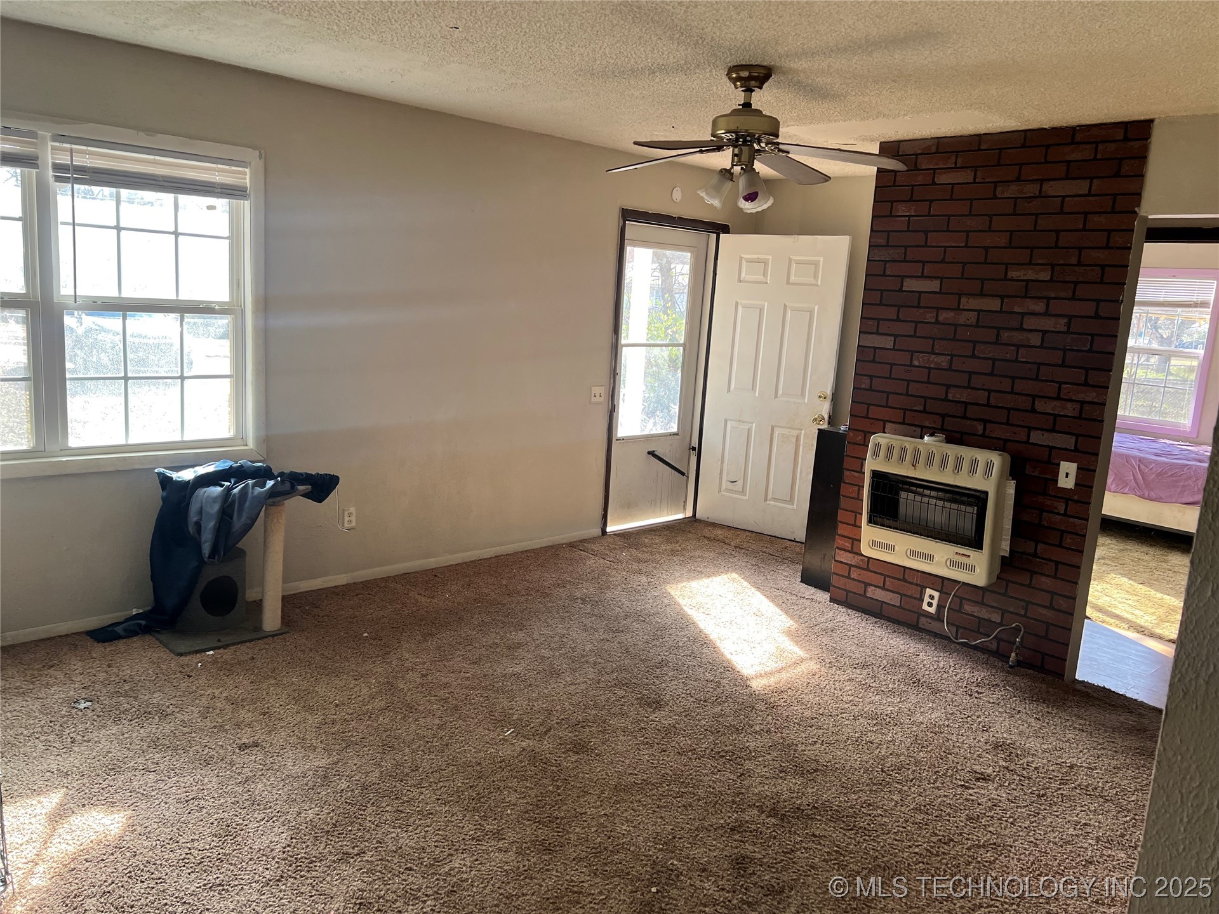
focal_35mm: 26
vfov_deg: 53.1
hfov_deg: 67.3
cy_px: 457
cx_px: 610
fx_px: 916
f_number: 1.5
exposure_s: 1/121
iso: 80
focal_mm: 5.7
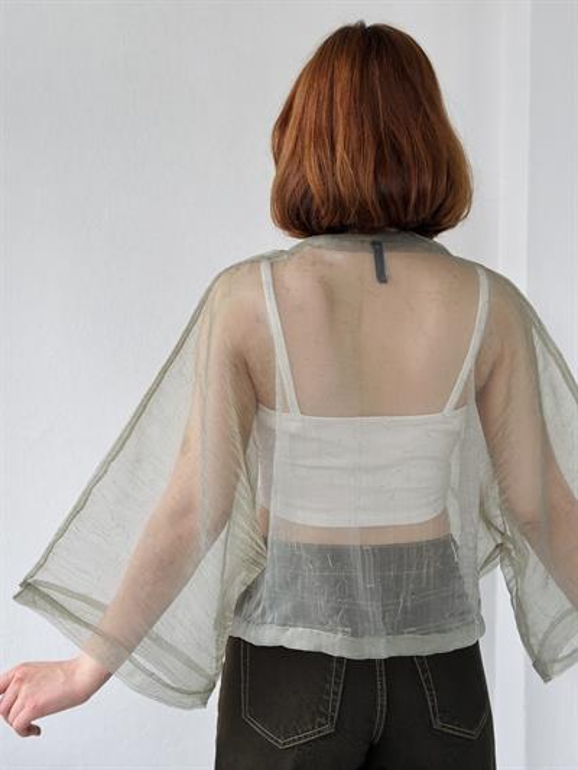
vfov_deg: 39.6
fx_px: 1068
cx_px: 289
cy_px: 385
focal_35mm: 48
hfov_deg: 30.3
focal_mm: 6.86
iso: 80
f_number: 1.78
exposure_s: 1/823
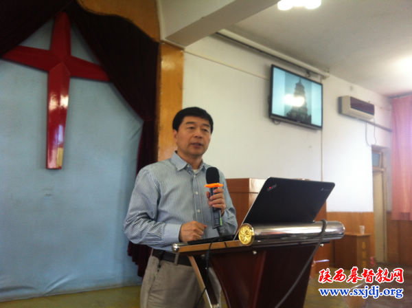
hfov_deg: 52.7
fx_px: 416
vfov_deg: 40.6
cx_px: 206
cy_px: 154
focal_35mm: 35
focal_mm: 3.85
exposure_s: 1/15
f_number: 2.8
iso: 80
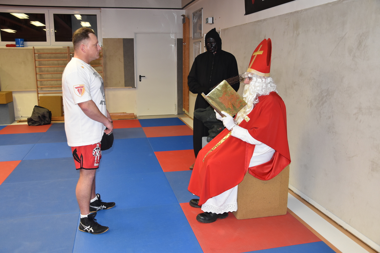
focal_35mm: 32
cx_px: 190
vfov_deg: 41.7
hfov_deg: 59.5
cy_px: 126
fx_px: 332
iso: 800
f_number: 3.8
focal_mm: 21
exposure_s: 1/60
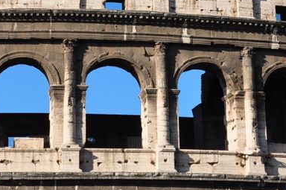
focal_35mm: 120
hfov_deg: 17.1
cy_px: -19
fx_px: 952
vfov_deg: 11.2
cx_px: 133
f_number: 10
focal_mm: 30
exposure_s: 1/250
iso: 200
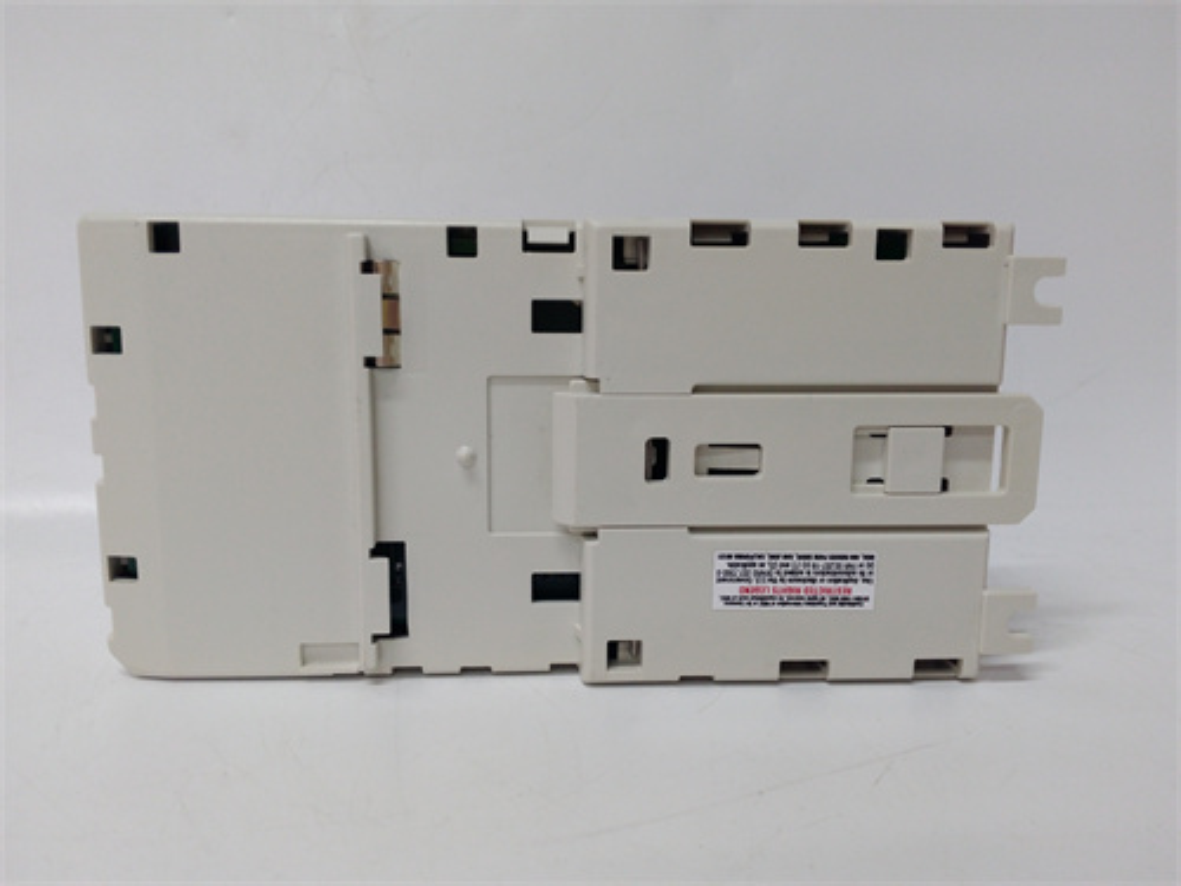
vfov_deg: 51.4
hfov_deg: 65.3
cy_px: 443
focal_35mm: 27
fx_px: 921
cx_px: 590
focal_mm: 3.79
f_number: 2
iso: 146
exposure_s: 1/30
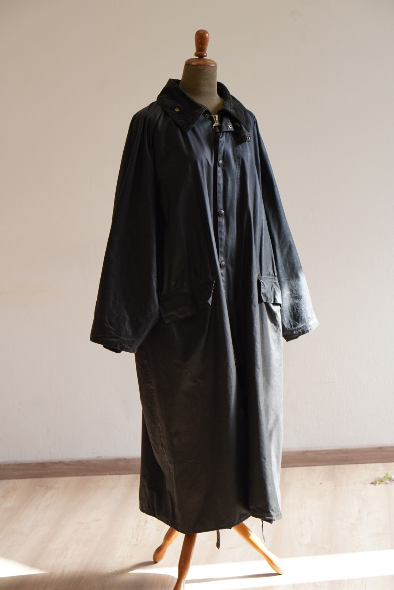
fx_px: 1229
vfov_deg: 27.0
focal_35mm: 75
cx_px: 197
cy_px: 295
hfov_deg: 18.2
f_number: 4
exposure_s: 1/160
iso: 200
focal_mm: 50
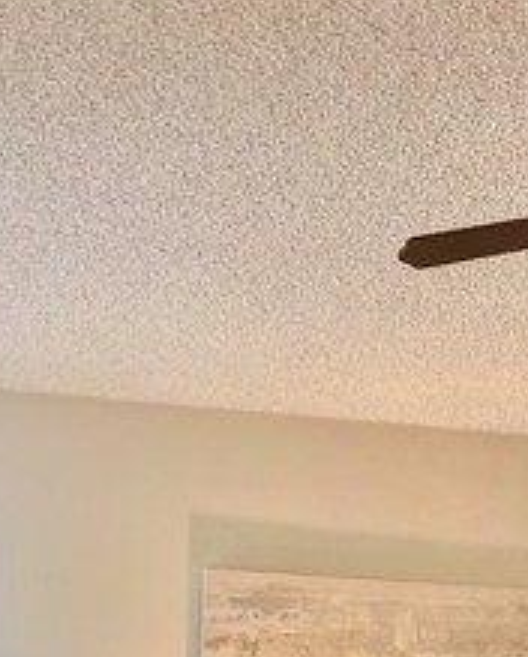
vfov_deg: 23.1
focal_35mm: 74
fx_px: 1441
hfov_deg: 20.7
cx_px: 192
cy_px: 831
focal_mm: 4.25
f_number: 1.8
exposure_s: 1/120
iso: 80
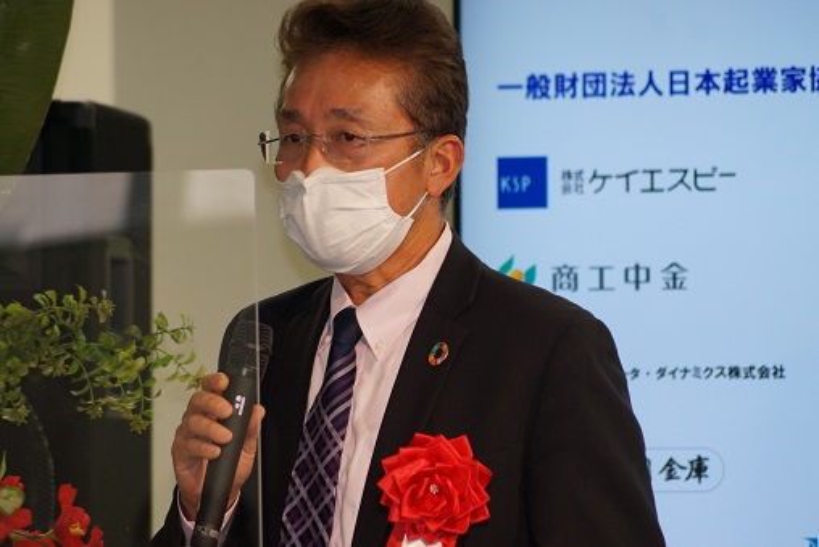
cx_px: 410
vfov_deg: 4.6
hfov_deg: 6.9
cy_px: 274
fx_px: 6827
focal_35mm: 300
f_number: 5.6
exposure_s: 1/160
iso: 640
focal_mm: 200
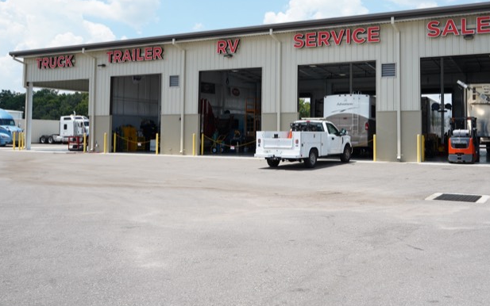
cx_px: 298
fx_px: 494
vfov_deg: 34.2
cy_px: 107
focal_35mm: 37
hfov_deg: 52.3
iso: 200
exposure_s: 1/500
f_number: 7.1
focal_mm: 28
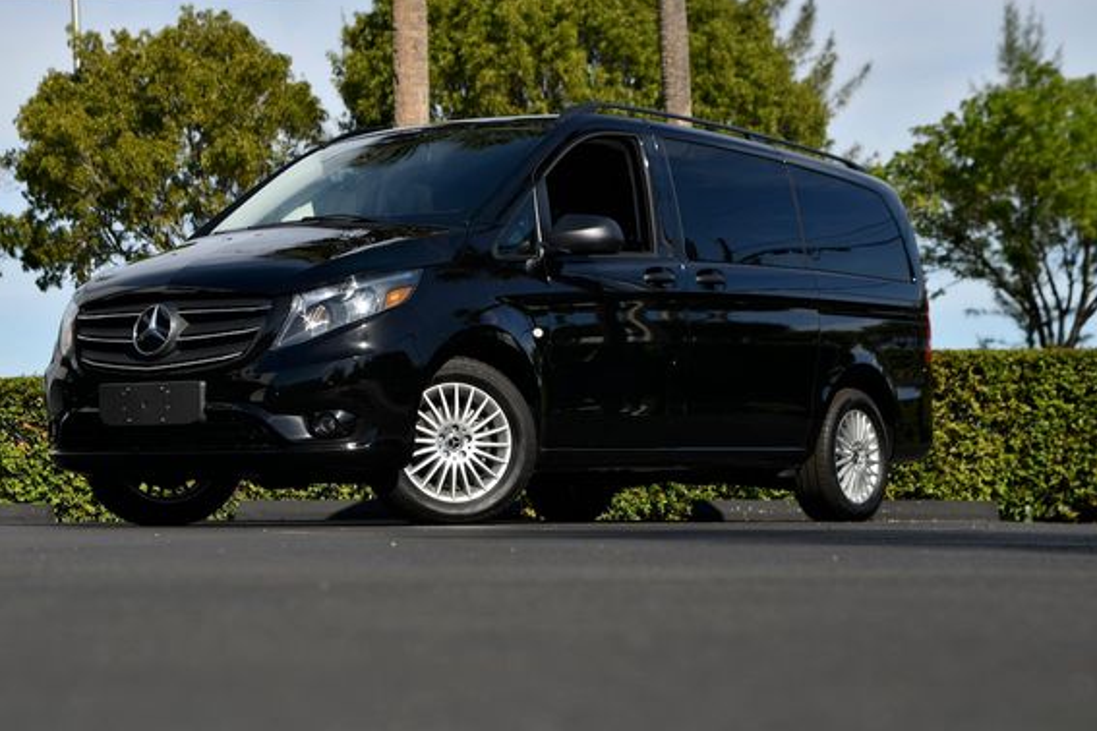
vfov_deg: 17.3
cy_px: 403
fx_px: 2407
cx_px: 480
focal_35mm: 79
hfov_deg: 25.7
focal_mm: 70
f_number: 7.1
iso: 125
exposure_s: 1/800
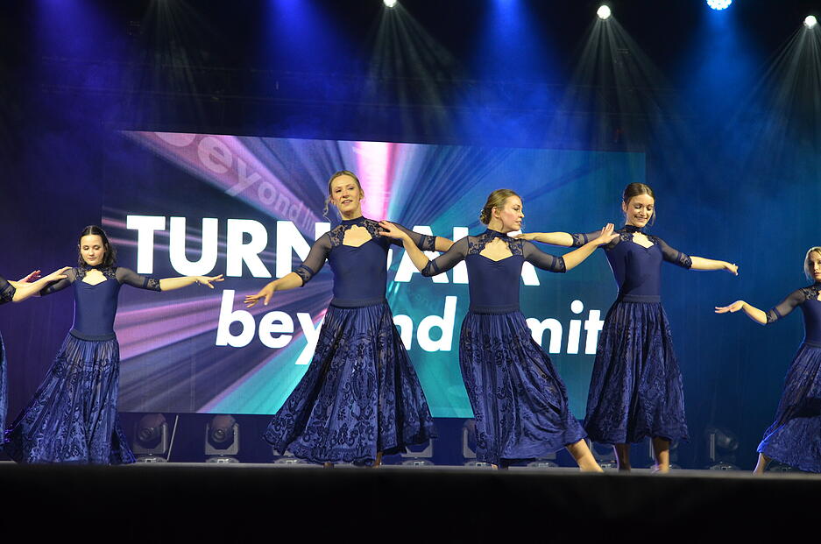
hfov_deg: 24.2
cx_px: 410
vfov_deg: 16.2
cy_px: 272
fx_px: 1912
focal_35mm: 84
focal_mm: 56
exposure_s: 1/125
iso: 800
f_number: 2.8
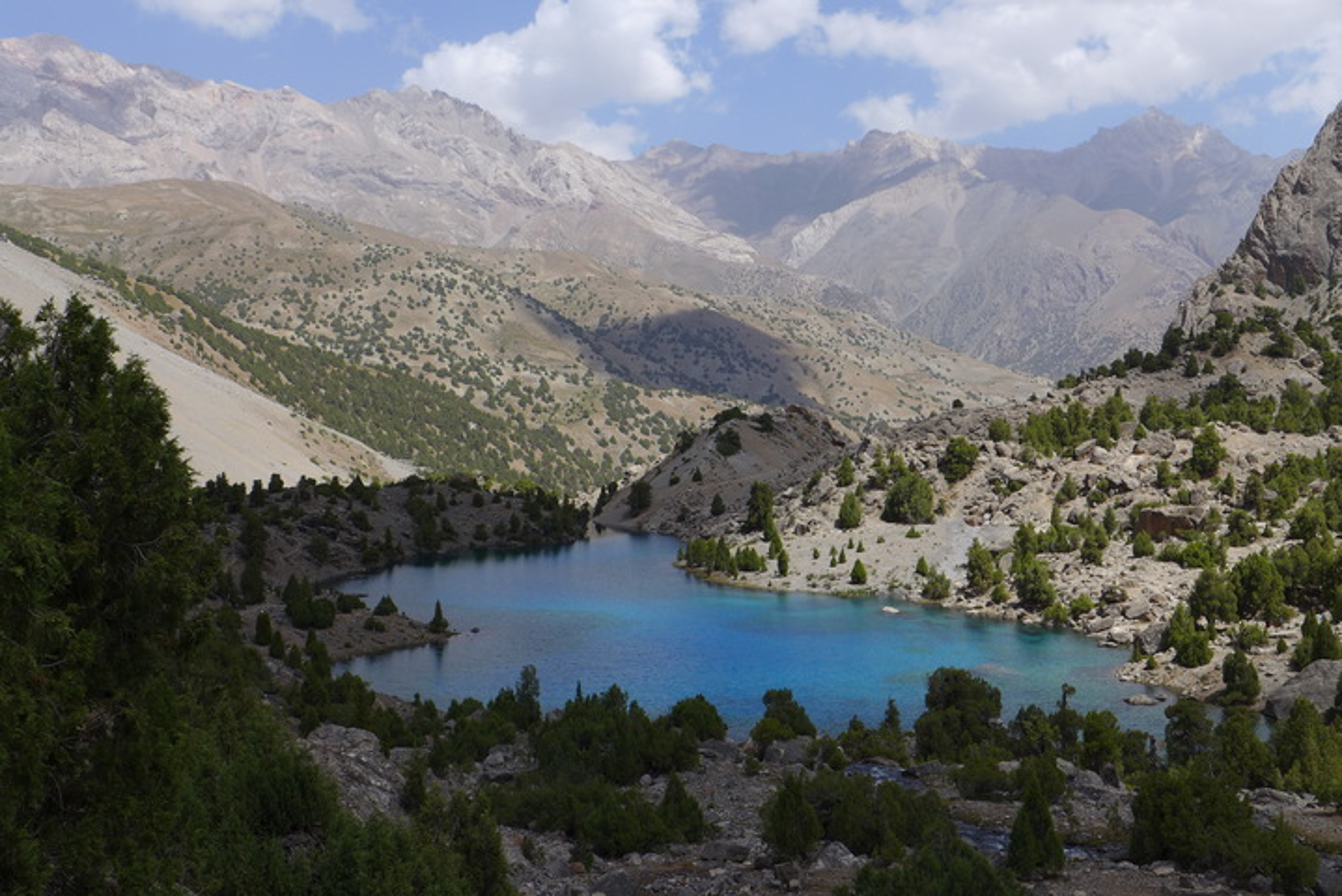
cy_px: 448
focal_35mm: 43
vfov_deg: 31.2
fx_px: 1604
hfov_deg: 45.4
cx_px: 671
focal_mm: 8.4
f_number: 2.8
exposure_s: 1/2000
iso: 80
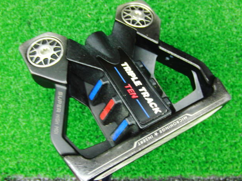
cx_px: 120
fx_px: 266
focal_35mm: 38
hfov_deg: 49.0
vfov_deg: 37.7
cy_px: 90
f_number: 3.6
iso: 400
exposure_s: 1/15
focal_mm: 6.42
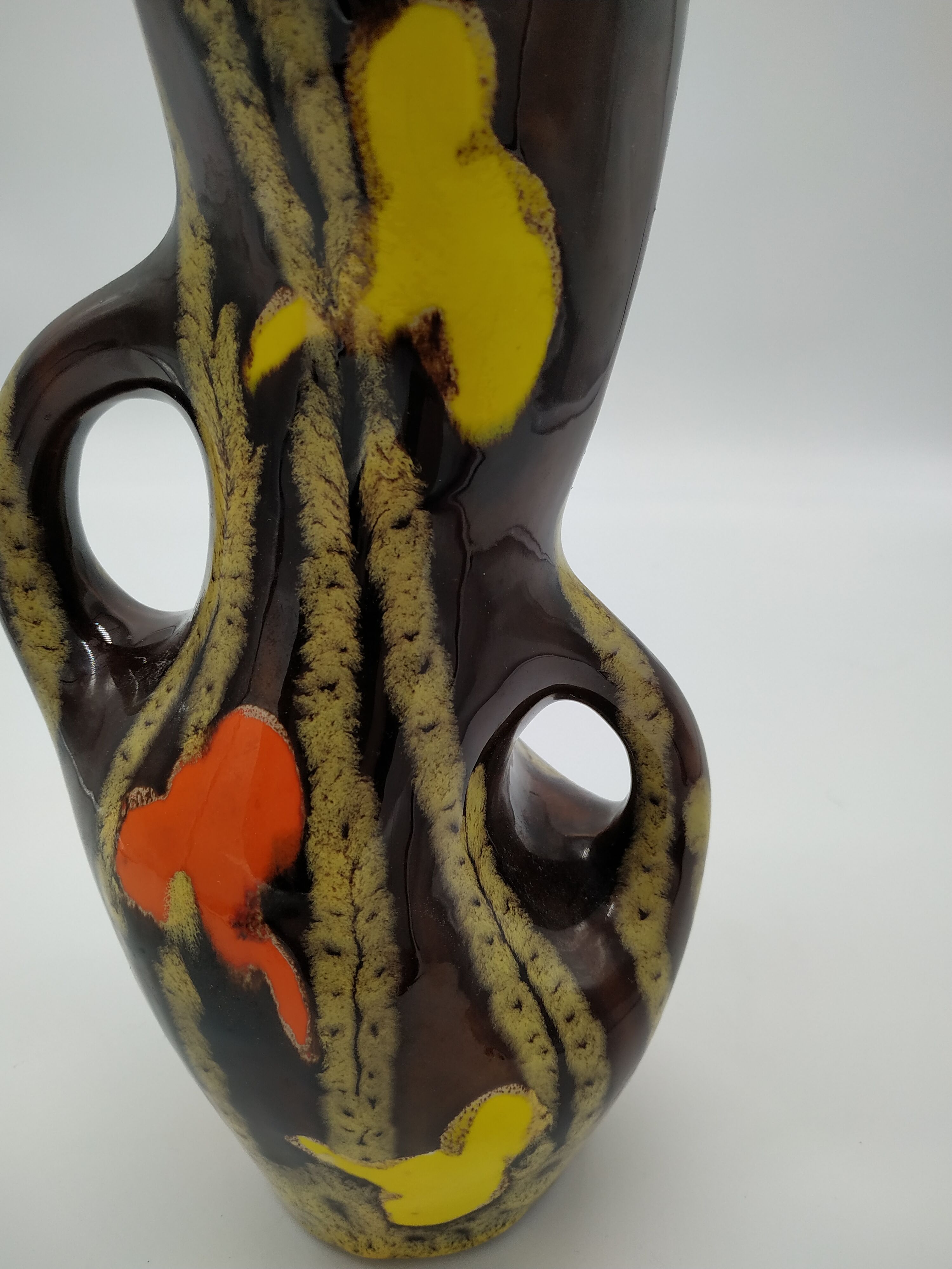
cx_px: 476
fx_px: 880
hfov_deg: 56.8
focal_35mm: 24
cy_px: 634
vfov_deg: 71.6
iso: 100
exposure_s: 1/368
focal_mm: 3.94
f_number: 1.9
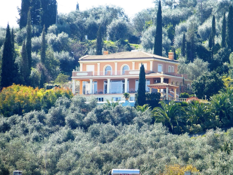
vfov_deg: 4.4
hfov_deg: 5.9
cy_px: 88
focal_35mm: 336
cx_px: 116
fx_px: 2262
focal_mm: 60
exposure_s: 1/200
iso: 100
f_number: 5.9
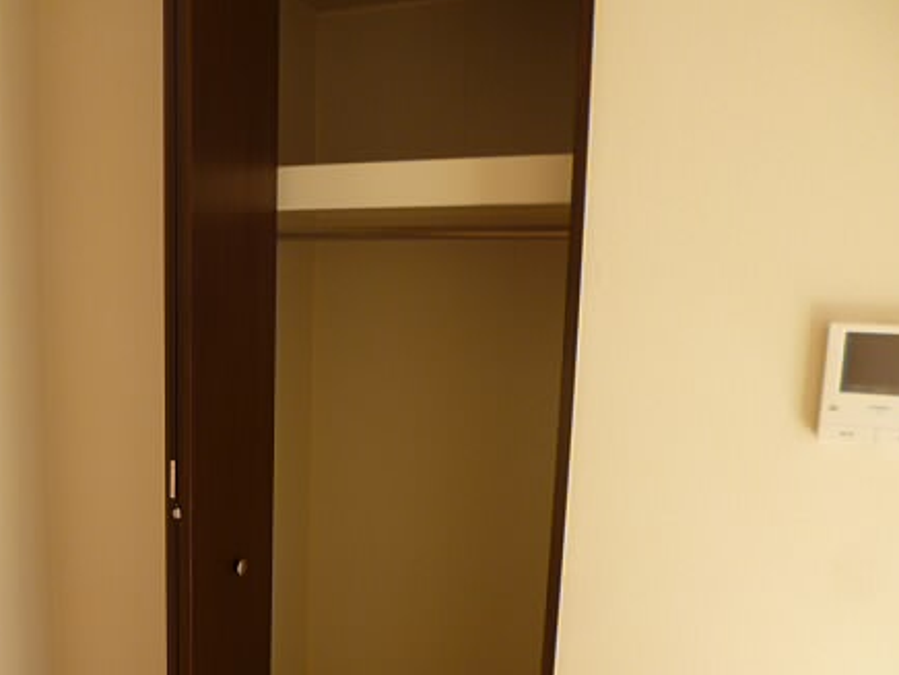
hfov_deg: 54.6
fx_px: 857
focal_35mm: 33
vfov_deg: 42.6
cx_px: 324
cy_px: 429
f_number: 2.5
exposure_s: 1/60
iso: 125
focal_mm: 4.3
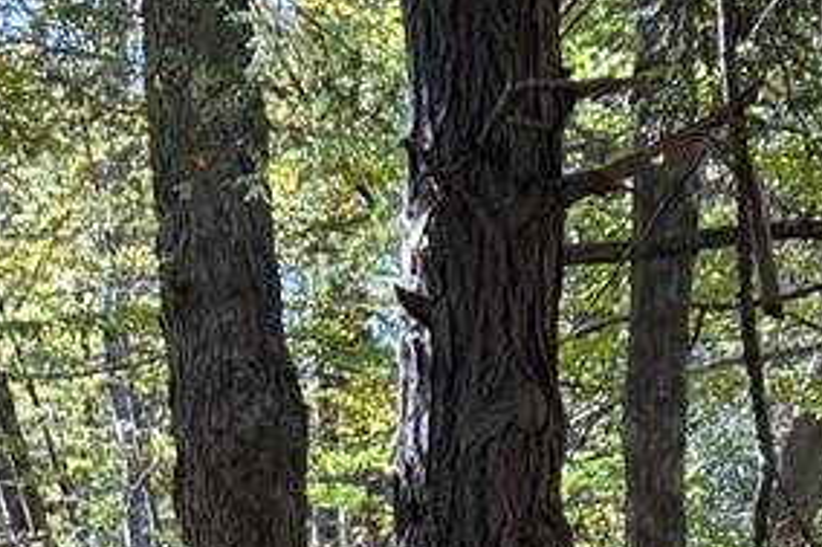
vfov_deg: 6.6
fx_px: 4450
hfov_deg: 10.1
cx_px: 1398
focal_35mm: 195
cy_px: 1375
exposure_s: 1/122
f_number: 1.6
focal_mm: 5.96
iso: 50
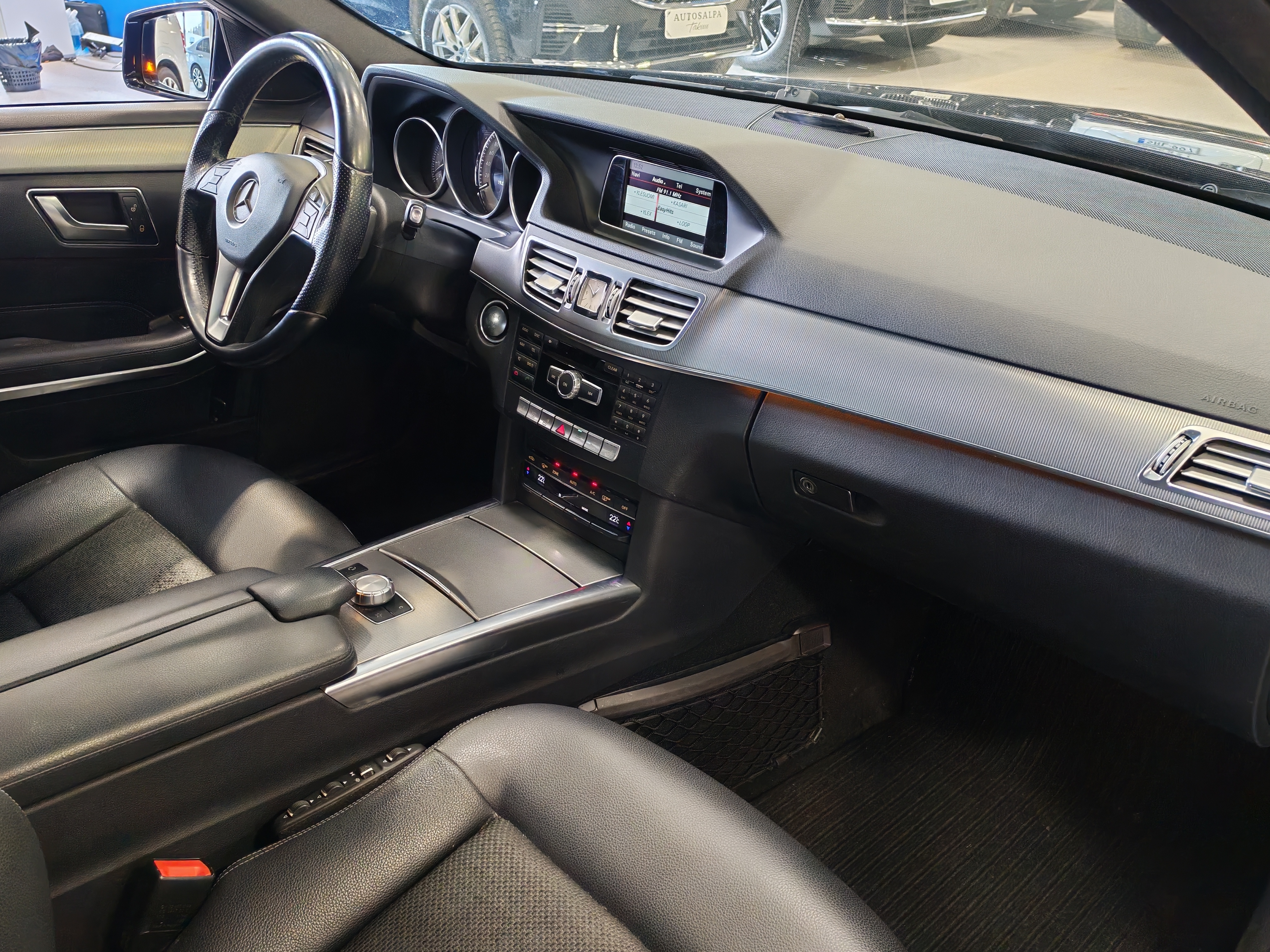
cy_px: 476
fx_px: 1137
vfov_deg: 45.4
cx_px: 635
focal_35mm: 31
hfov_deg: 58.4
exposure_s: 1/100
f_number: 1.9
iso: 1000
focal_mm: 6.12
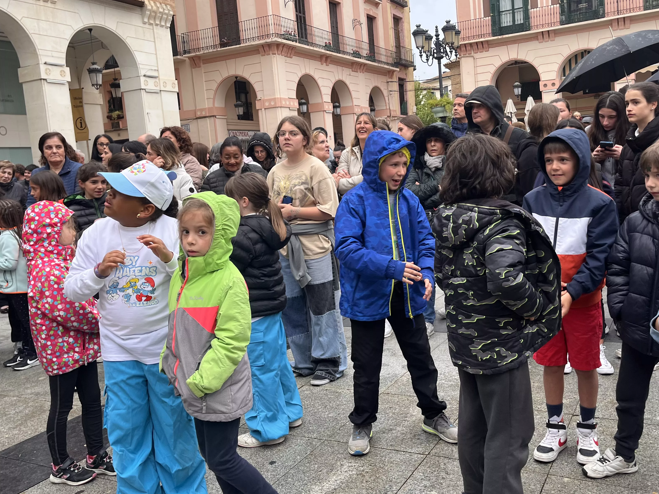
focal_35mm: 33
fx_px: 628
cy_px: 230
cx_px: 360
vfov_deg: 42.9
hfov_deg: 55.3
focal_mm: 5.1
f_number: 1.6
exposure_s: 1/121
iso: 40
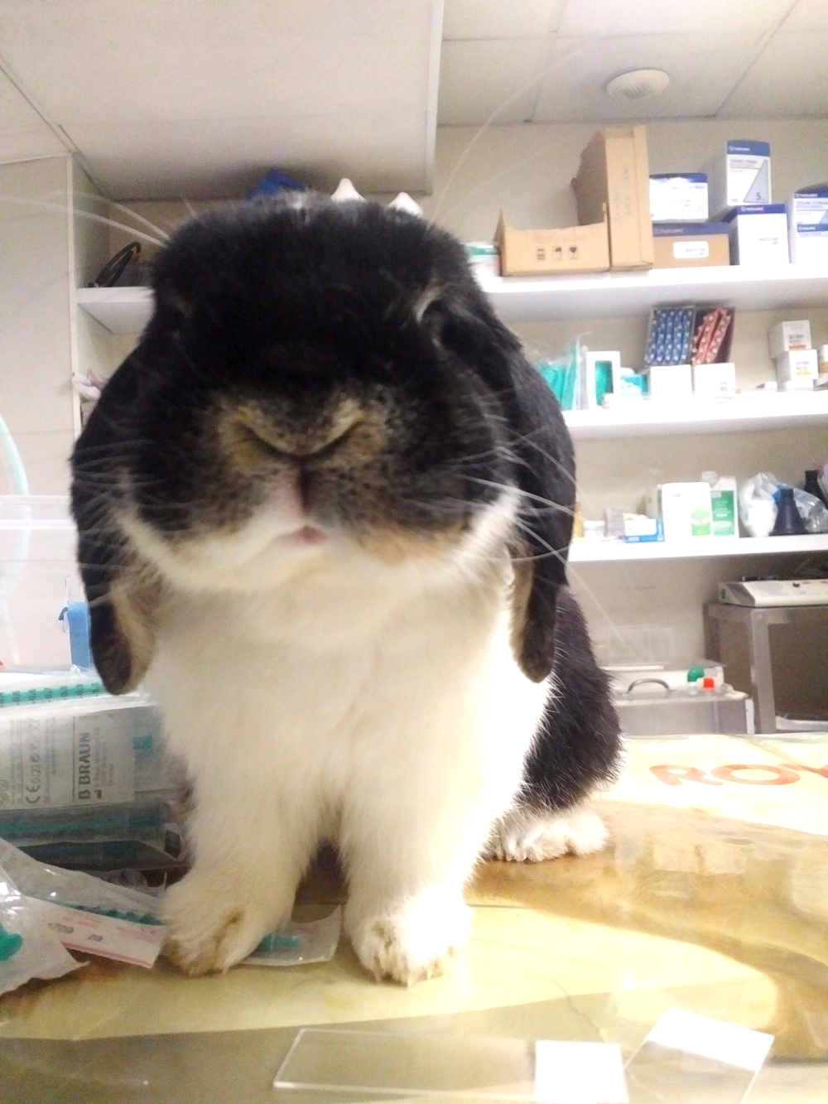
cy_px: 552
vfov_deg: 65.3
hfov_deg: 51.4
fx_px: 861
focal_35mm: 27
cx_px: 414
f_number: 2.2
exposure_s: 1/24
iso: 749
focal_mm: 4.75
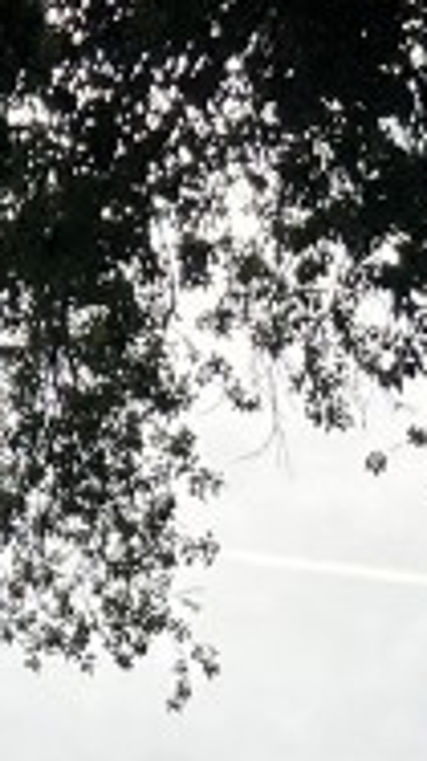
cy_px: 1453
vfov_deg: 12.4
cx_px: 614
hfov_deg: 7.7
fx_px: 3124
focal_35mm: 155
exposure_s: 1/10309
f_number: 1.5
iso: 50
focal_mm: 5.7
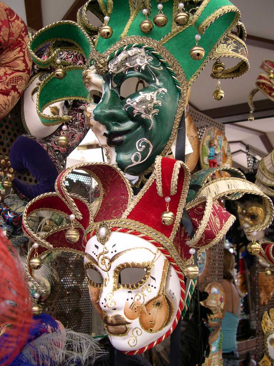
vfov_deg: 49.0
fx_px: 401
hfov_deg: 37.7
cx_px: 137
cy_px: 183
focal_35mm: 38
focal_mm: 8
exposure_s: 1/86.4
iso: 100
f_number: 2.8
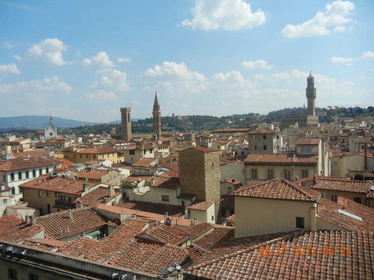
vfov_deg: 46.8
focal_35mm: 30
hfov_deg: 60.0
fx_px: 324
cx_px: 187
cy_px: 140
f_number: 7
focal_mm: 5.4
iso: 160
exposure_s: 1/508
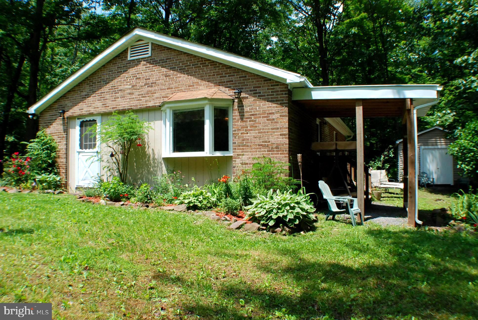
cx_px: 239
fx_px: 479
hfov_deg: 53.1
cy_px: 160
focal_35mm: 36
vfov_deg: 37.0
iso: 1000
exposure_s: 1/640
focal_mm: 24
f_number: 13
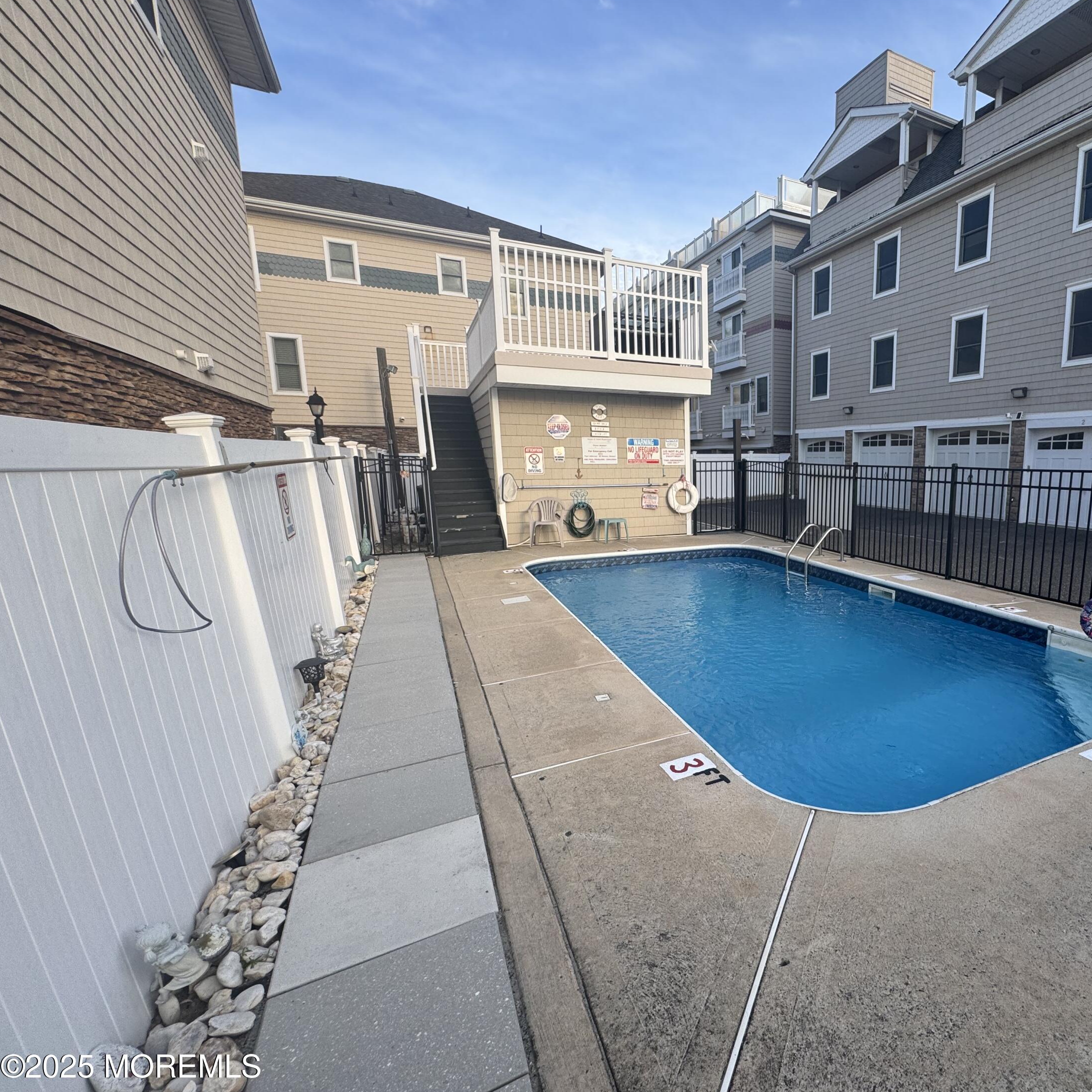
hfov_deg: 80.5
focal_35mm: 17
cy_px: 556
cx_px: 748
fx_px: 607
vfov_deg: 84.0
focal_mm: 2.22
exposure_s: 1/473
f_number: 2.2
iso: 40
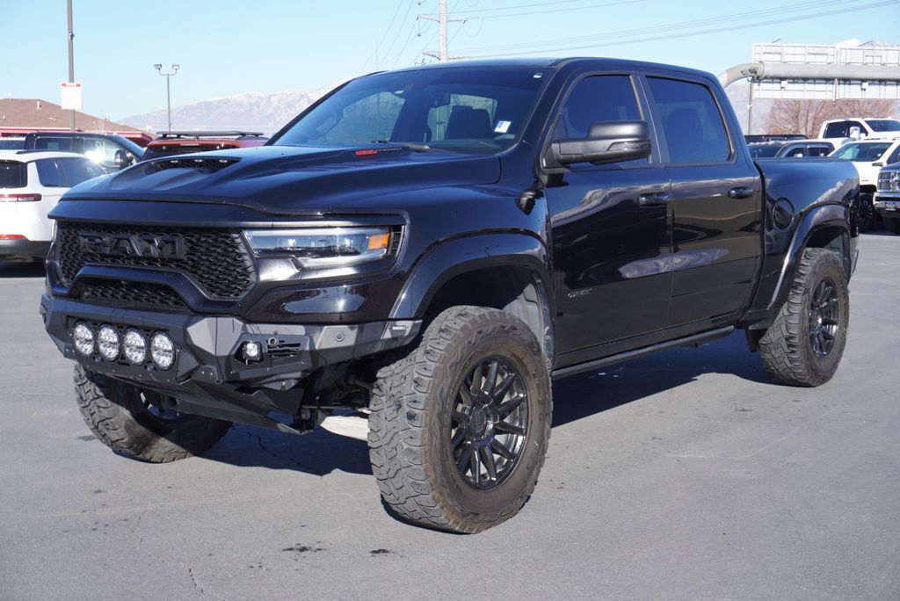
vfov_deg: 29.9
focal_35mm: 45
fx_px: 1126
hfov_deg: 43.6
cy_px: 300
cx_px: 450
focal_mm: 30
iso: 100
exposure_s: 1/160
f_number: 8
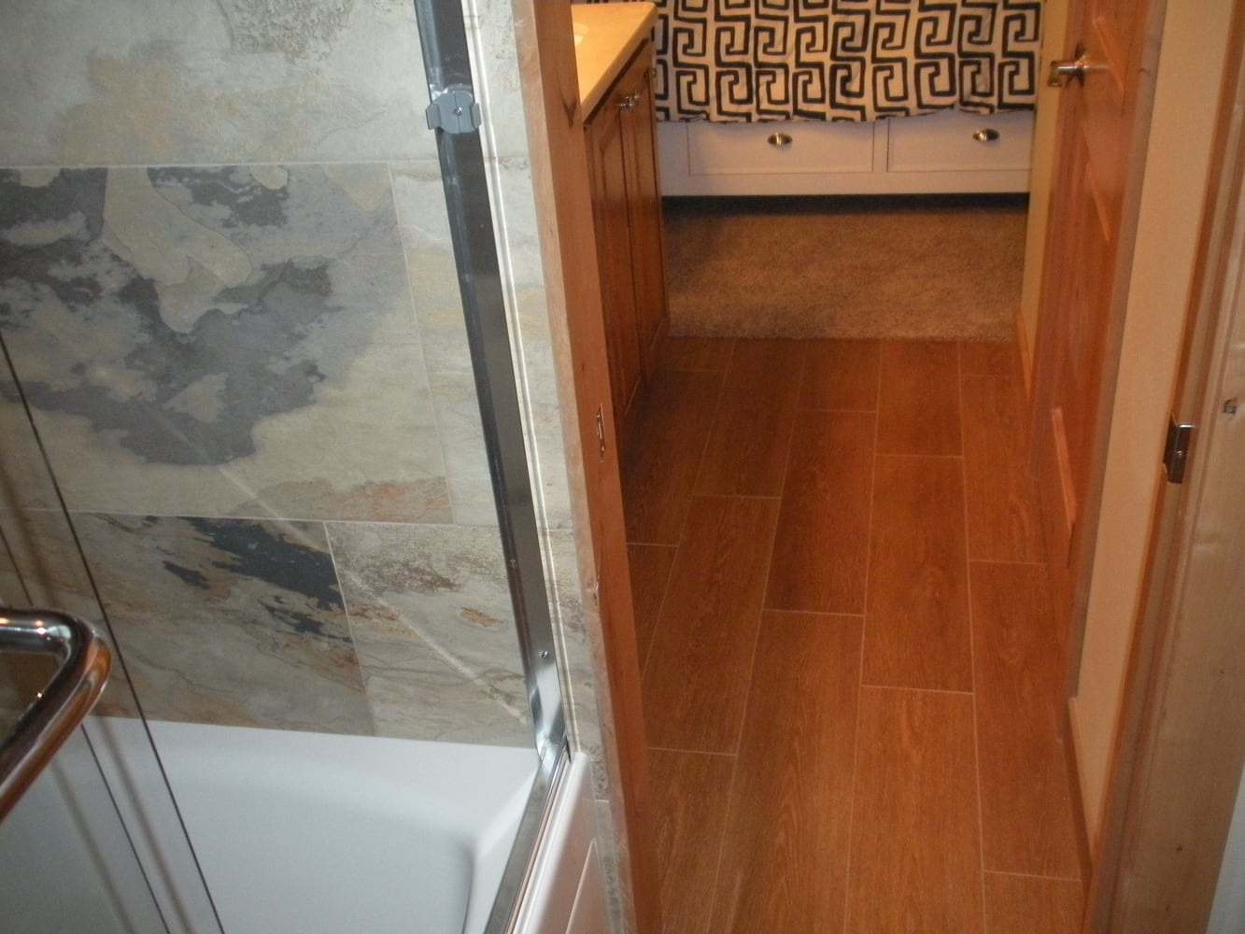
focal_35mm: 35
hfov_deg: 52.6
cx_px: 622
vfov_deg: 40.7
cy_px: 467
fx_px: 1259
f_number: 3.5
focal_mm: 6.3
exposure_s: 1/60
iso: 400
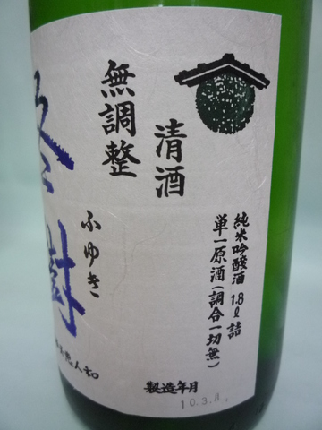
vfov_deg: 60.0
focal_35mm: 30
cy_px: 215
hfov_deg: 46.8
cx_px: 161
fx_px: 372
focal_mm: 5.2
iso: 400
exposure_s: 1/20
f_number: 3.3
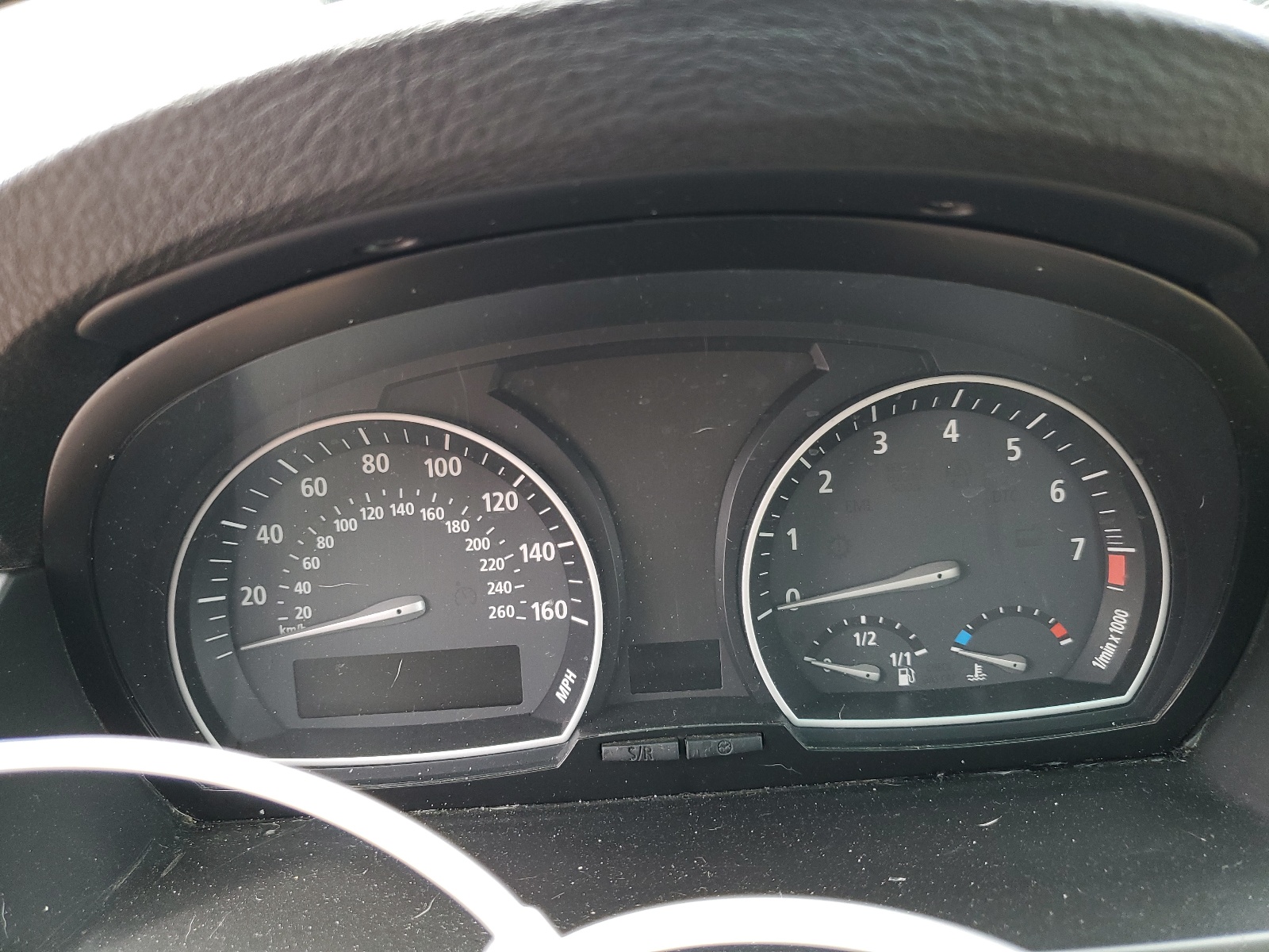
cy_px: 476
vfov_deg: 53.1
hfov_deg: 67.3
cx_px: 634
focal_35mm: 26
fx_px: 953
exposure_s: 1/120
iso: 94
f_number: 1.5
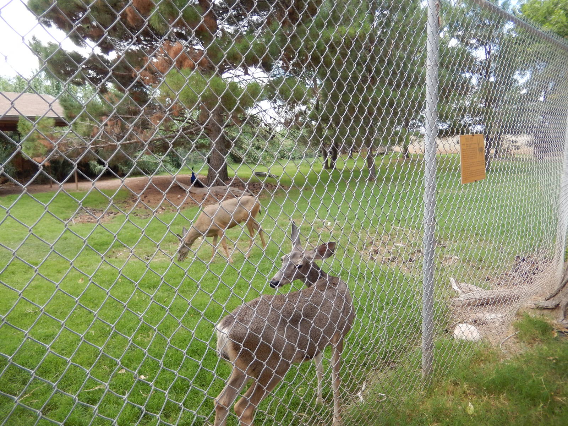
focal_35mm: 25
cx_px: 284
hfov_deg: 69.4
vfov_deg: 54.9
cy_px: 213
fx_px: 410
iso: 125
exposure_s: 1/160
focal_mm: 4.5
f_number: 3.4
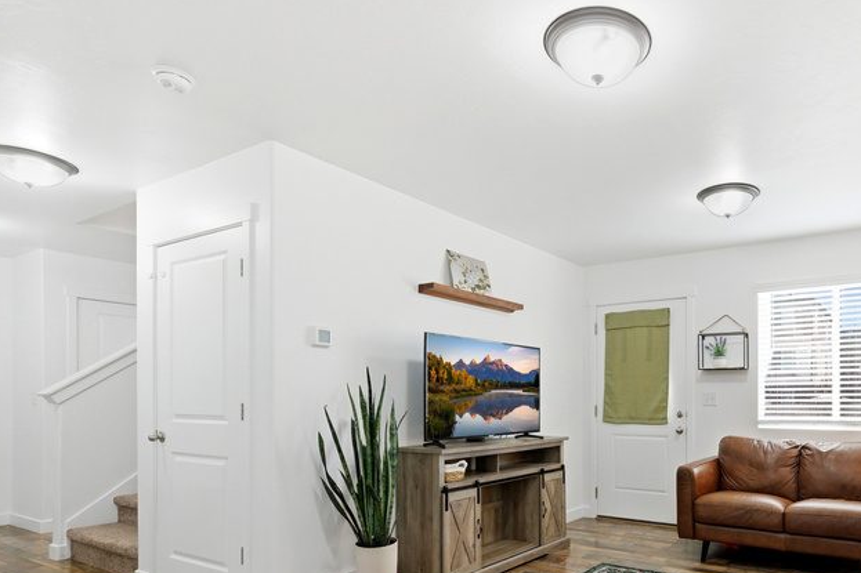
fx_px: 550
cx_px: 604
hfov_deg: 72.7
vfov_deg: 53.6
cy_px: 398
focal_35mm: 23
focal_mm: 14
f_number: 8
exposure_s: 1/640
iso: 800
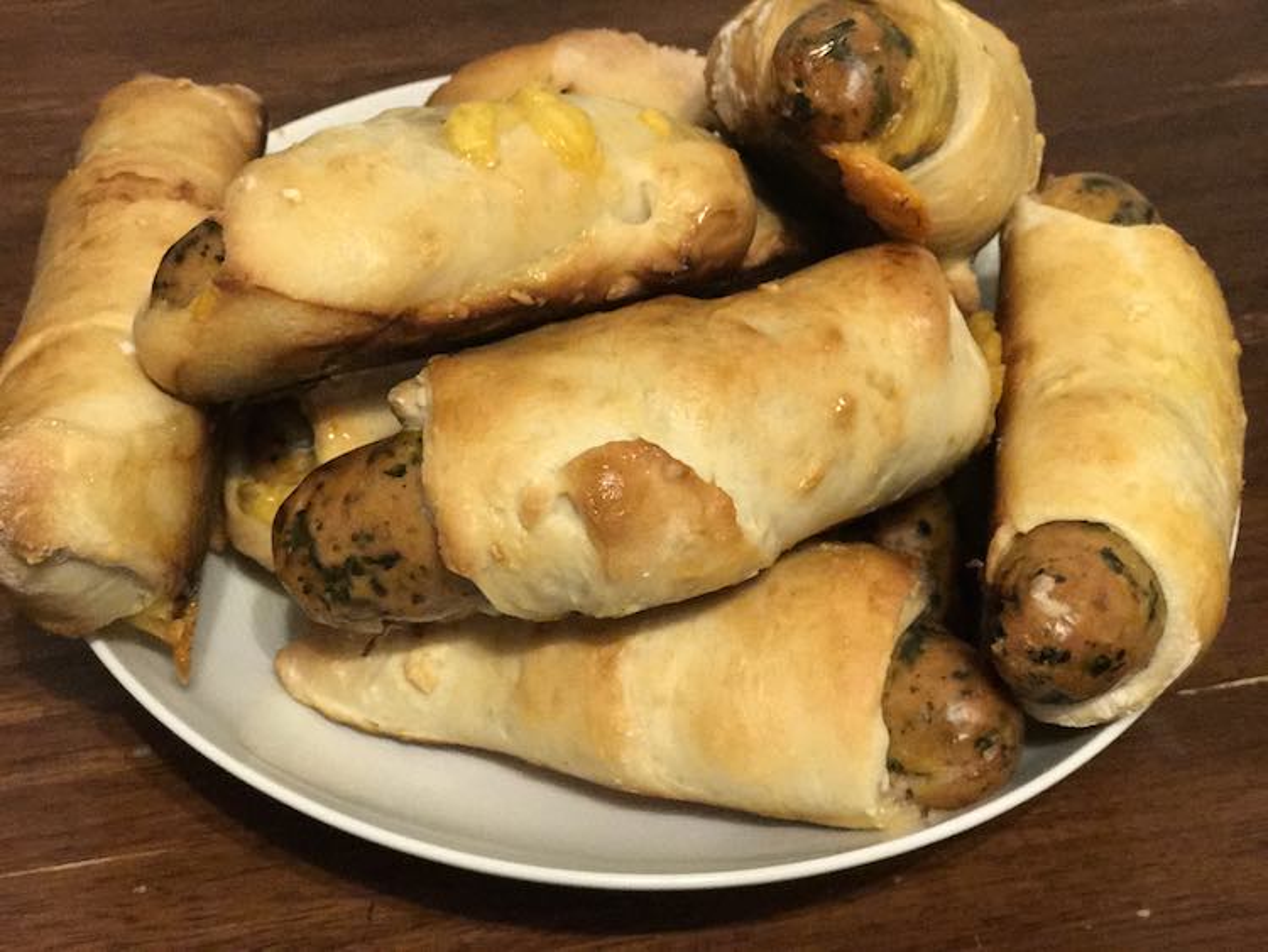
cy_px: 476
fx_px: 2089
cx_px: 634
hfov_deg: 33.8
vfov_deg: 25.7
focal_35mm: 57
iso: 500
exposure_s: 1/60
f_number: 2.8
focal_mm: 6.6
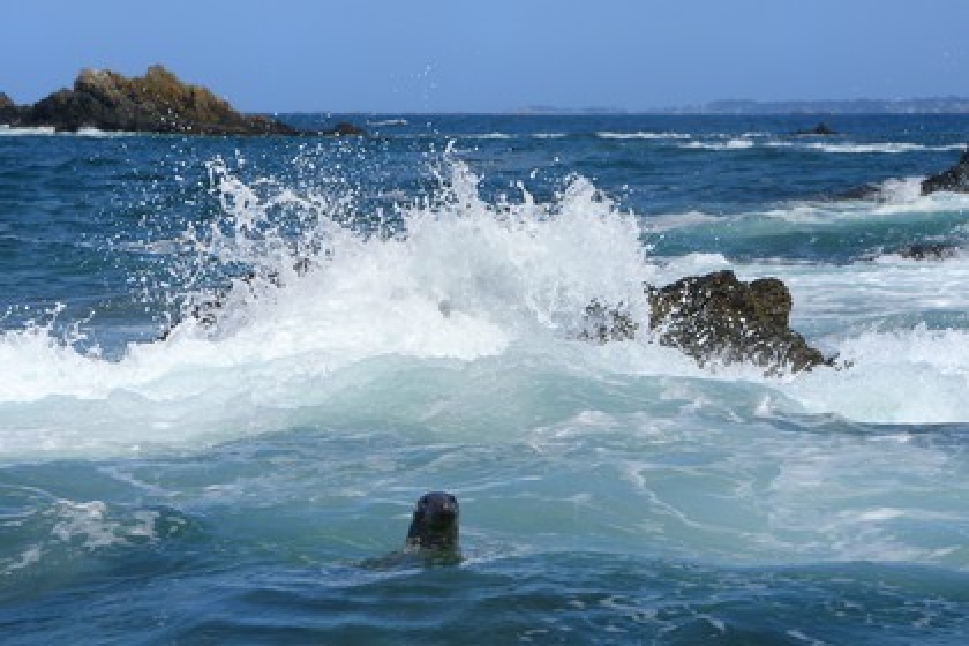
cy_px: 323
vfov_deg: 6.9
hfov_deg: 10.3
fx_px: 5383
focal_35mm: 200
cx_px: 484
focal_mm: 200
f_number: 14
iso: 400
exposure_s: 1/1000
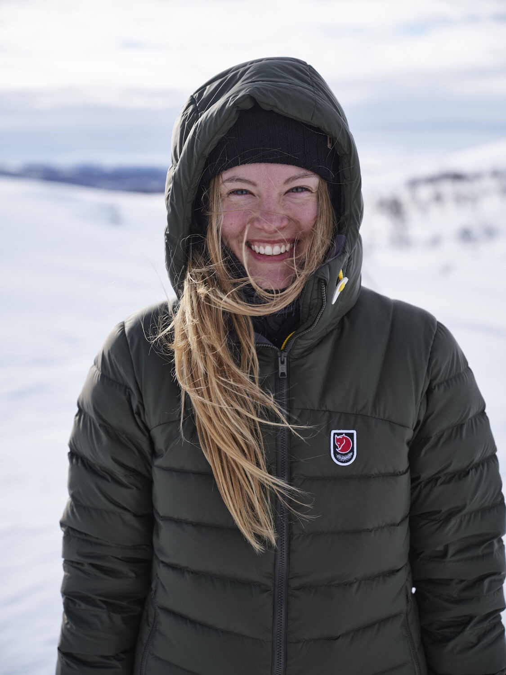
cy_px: 338
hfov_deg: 28.6
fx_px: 994
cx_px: 253
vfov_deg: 37.5
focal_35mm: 51
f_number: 4
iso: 100
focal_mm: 64
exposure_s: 1/1000
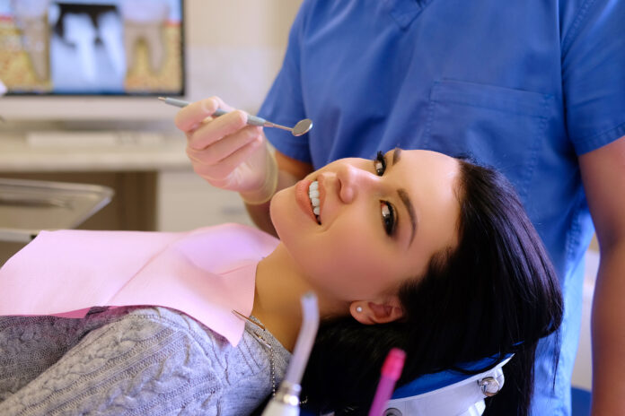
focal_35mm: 53
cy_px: 208
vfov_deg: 25.5
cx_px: 312
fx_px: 920
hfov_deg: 37.5
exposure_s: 1/125
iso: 400
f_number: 2.8
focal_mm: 35
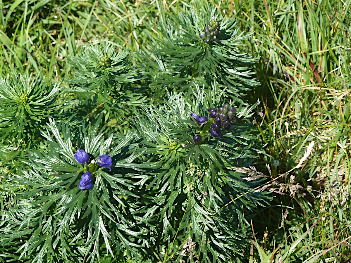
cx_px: 176
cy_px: 132
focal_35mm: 137
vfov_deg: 10.8
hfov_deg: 14.4
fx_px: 1389
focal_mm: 22.5
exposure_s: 1/200
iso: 80
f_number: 4.5
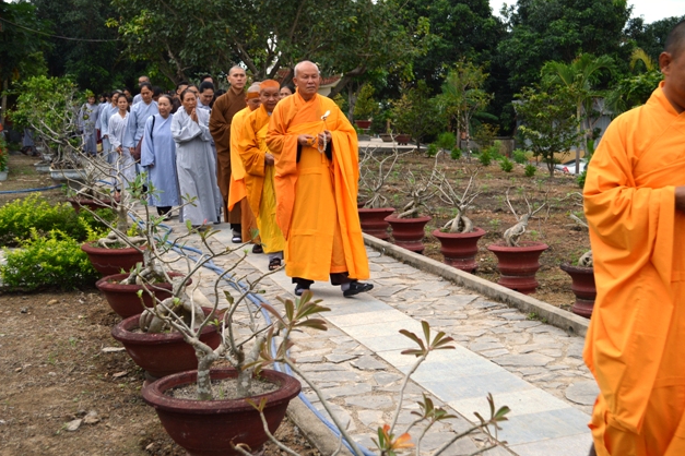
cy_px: 231
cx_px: 346
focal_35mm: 49
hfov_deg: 40.3
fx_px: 932
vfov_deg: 27.5
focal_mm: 32
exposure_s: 1/160
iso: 100
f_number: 6.3
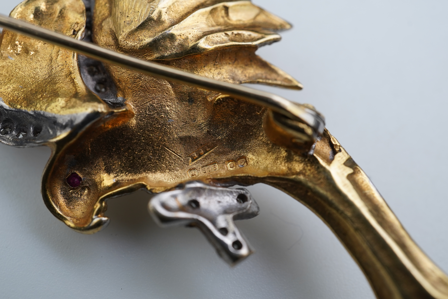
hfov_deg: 43.6
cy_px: 150
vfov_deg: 29.9
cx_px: 224
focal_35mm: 45
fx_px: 560
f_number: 16
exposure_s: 1/125
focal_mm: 30
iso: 400
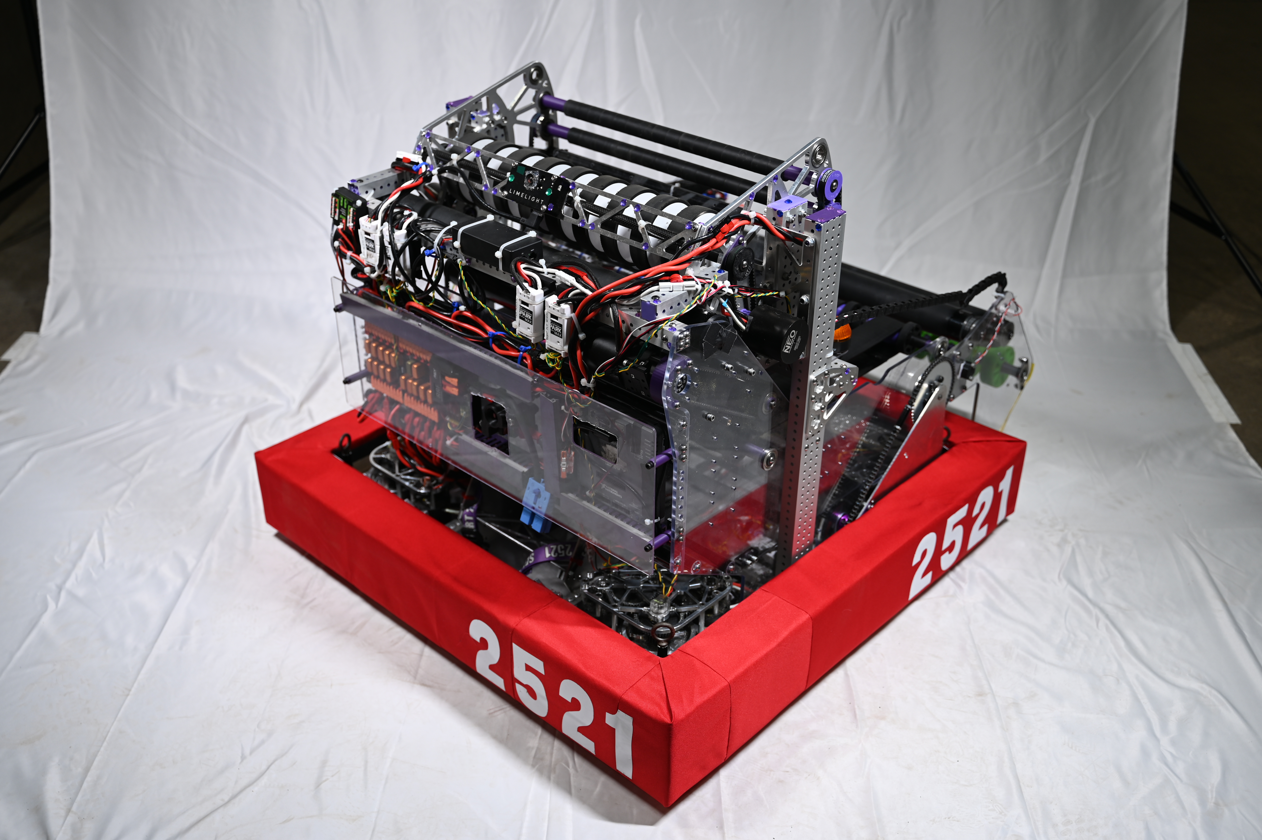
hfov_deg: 53.2
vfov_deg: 36.8
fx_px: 1261
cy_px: 420
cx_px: 631
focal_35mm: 36
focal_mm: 36
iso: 160
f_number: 2.8
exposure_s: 1/40
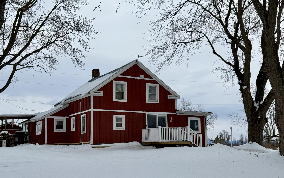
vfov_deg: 25.3
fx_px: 395
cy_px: 106
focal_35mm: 51
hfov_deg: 39.6
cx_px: 142
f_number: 1.78
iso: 64
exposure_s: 1/5587
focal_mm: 6.76
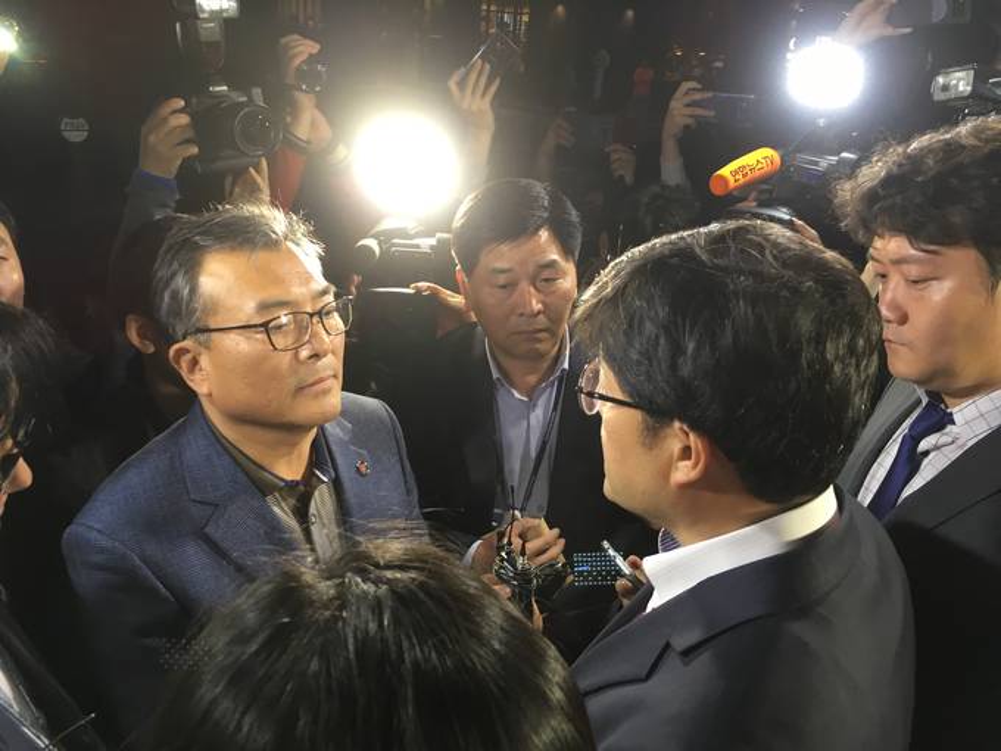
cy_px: 376
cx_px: 500
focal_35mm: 29
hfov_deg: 61.7
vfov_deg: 48.2
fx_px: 839
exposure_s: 1/30
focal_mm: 4.15
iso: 64
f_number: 2.2
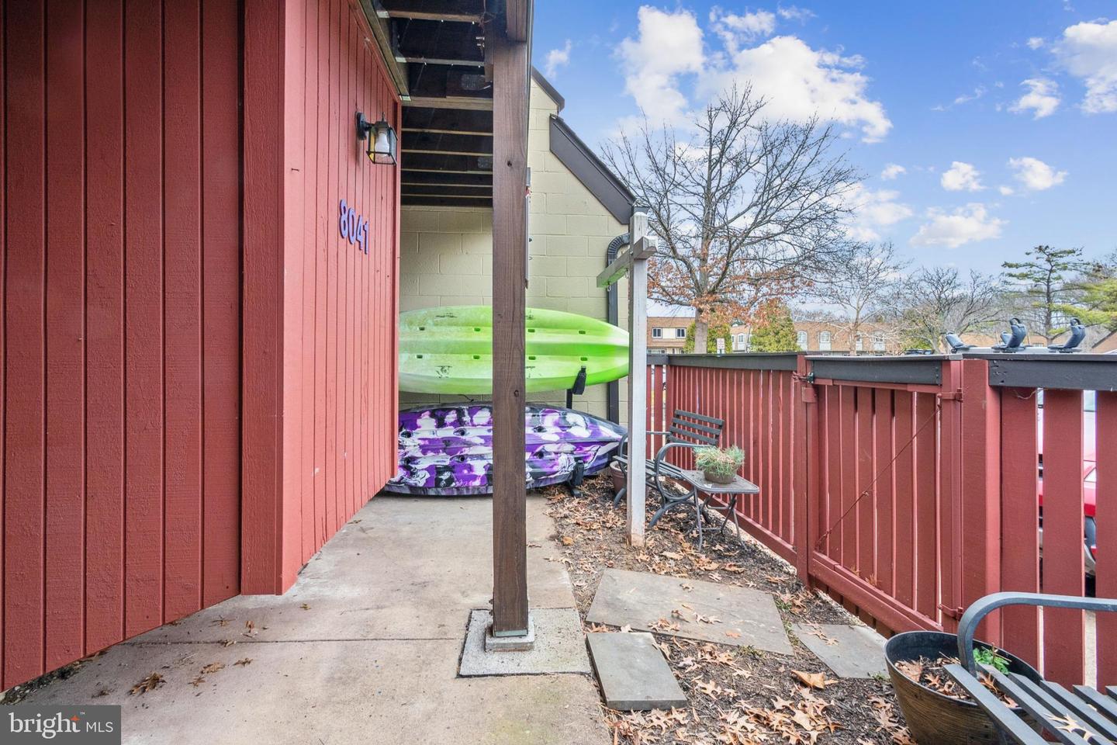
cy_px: 372
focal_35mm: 15
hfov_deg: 100.4
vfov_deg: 77.3
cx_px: 558
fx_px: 465
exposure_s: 1/25
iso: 400
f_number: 11
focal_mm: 10
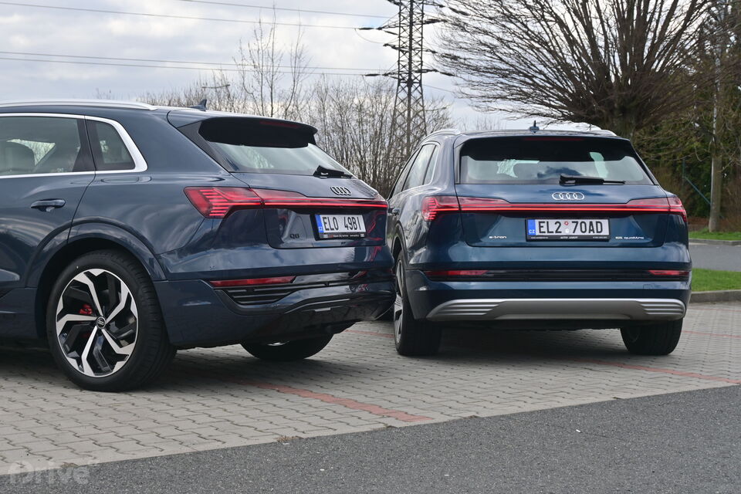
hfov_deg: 35.9
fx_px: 1142
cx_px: 370
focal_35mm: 56
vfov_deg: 24.4
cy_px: 247
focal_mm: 37
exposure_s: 1/200
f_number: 7.1
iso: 100
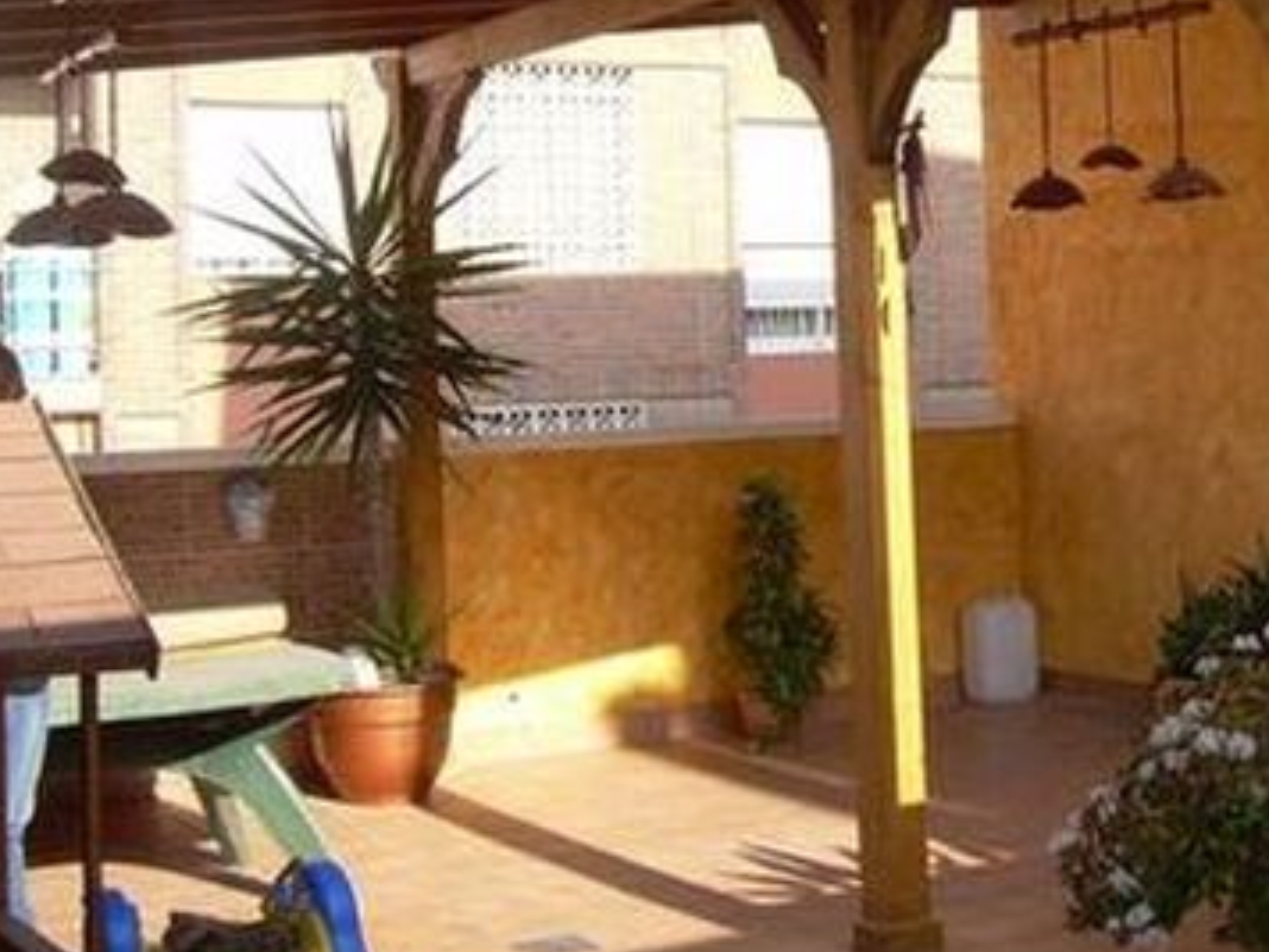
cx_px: 991
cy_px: 203
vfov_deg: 22.6
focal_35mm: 64
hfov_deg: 29.7
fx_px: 2346
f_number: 4.6
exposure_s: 1/136
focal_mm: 6.3
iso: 50
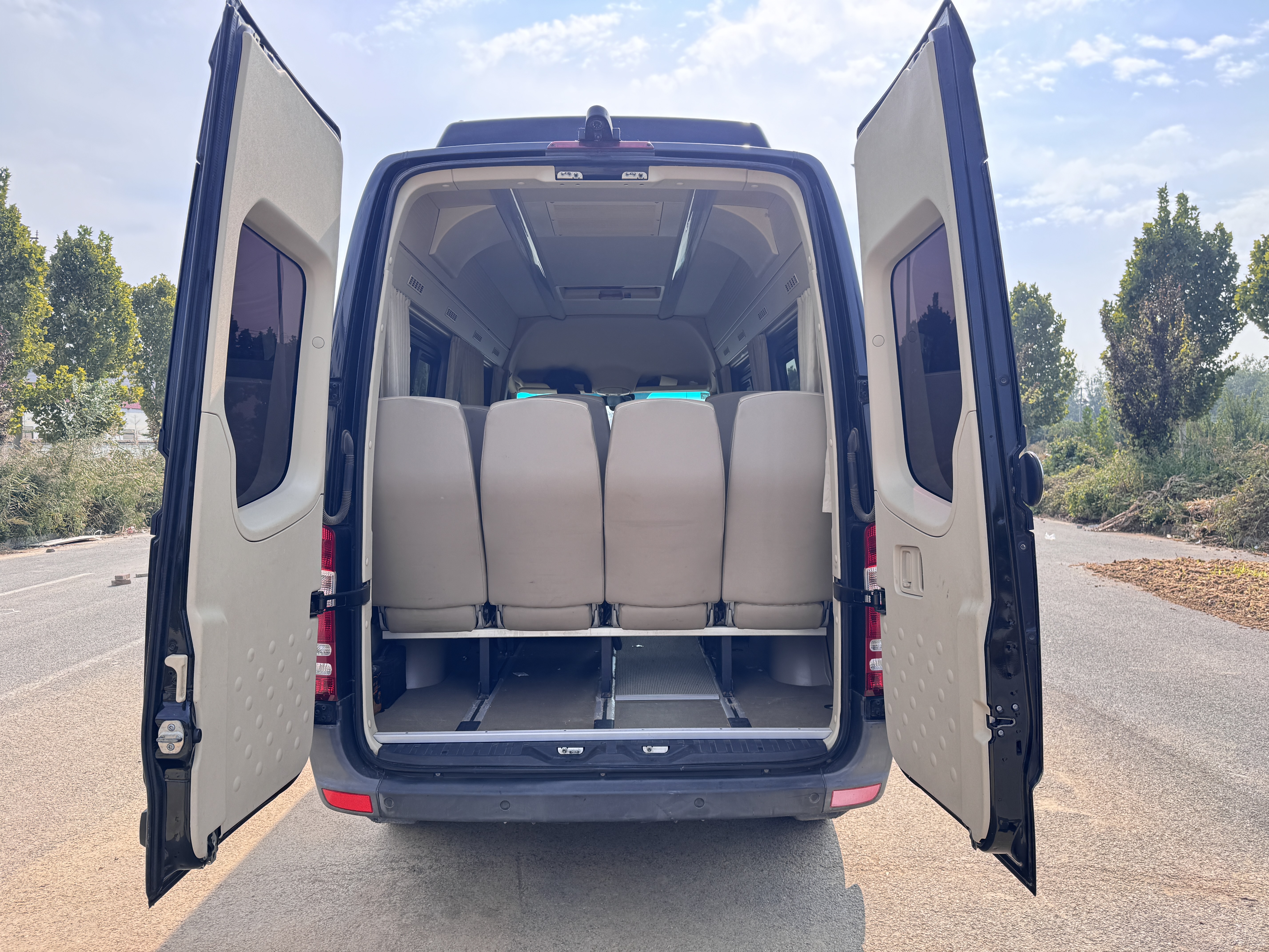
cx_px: 634
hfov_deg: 71.6
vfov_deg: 56.8
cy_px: 476
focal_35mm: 24
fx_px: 880
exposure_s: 1/1456
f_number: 1.78
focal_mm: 6.76
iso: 80
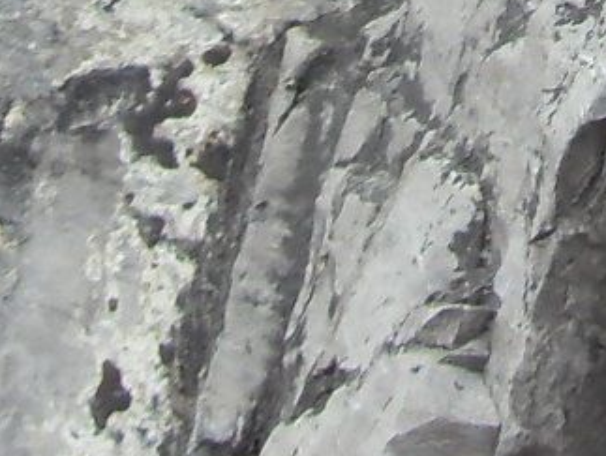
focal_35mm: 247
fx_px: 4329
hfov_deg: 8.0
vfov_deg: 5.7
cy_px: -816
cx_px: 386
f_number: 3.5
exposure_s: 1/90
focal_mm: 6.6
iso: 100
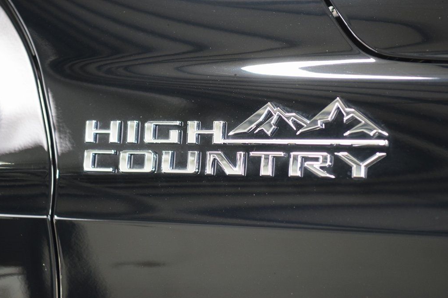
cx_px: 224
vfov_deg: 12.9
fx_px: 1319
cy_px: 150
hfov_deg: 19.3
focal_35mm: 106
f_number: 3.2
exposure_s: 1/30
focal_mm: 70
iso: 1600
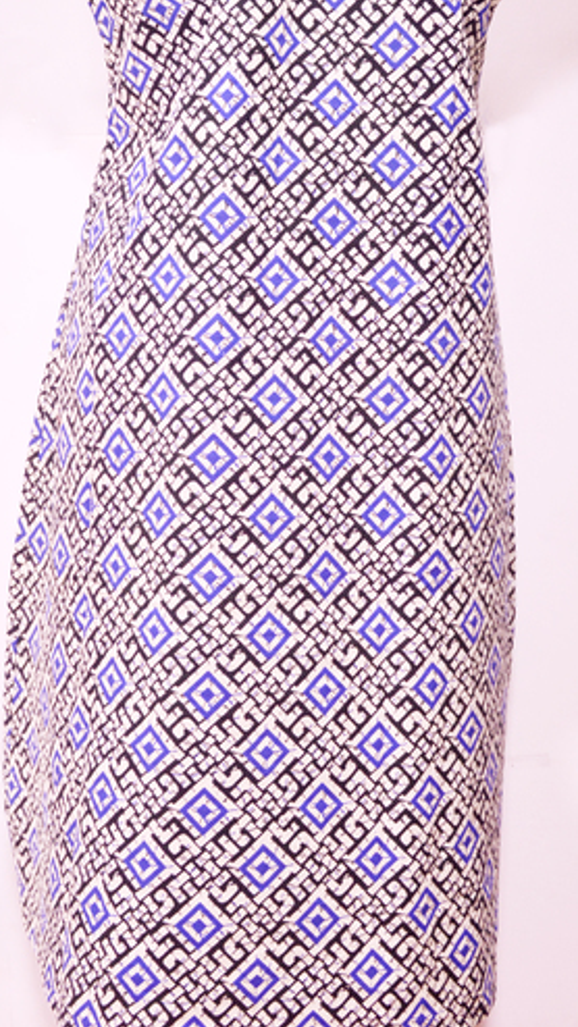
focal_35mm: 60
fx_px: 1629
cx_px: 274
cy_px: 362
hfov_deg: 20.1
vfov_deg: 34.7
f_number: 4
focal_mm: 25
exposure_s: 1/10
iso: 400
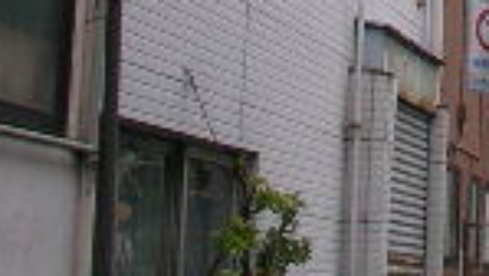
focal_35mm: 173
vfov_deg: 6.9
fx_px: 2244
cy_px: -197
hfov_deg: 11.9
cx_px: 715
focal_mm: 5.7
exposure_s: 1/200
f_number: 2.8
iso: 50
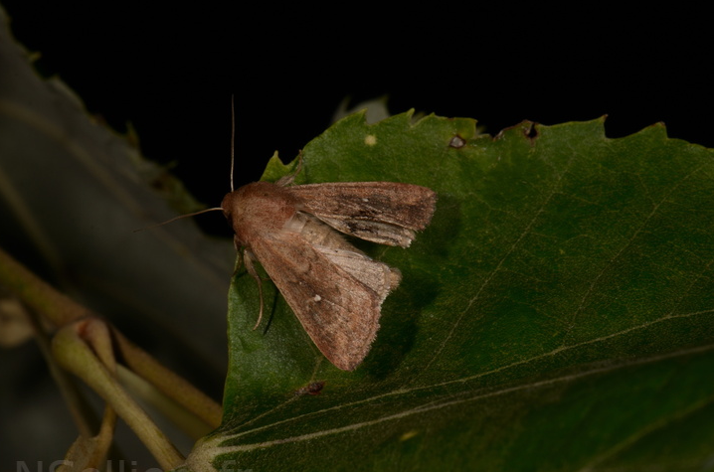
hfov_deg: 14.6
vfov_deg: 9.7
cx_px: 333
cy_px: 248
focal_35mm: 141
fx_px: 2781
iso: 100
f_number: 25
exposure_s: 1/60
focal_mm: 85
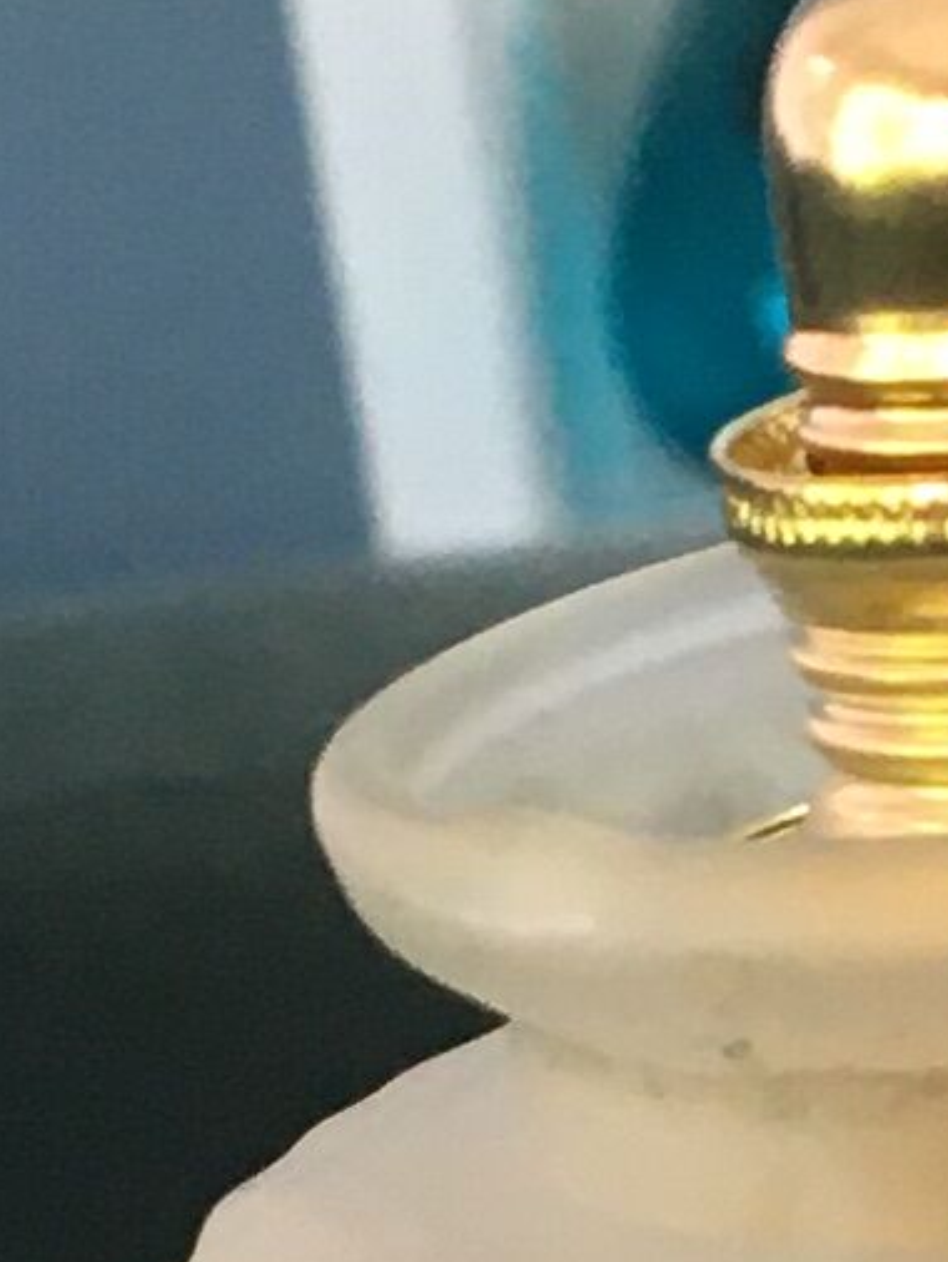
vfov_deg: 8.4
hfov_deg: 6.3
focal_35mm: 231
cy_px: 1811
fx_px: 8428
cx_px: 1602
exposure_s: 1/33
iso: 40
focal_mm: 4.15
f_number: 2.2
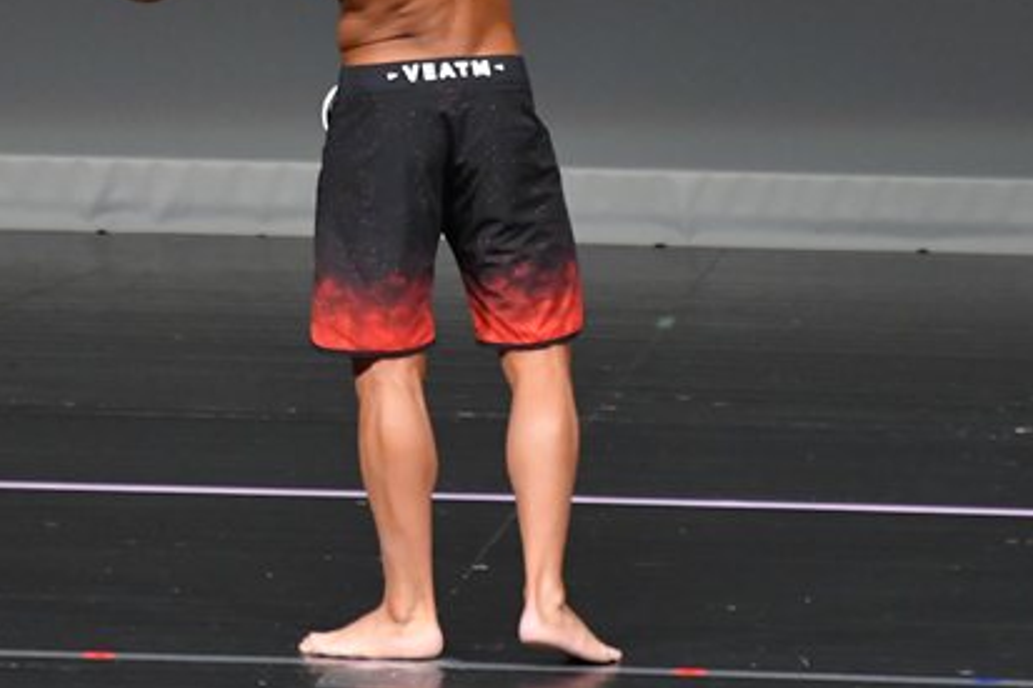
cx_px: 424
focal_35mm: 647
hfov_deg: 3.2
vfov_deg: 2.1
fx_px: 18557
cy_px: 148
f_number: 5.6
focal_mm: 230
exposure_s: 1/400
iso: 4000
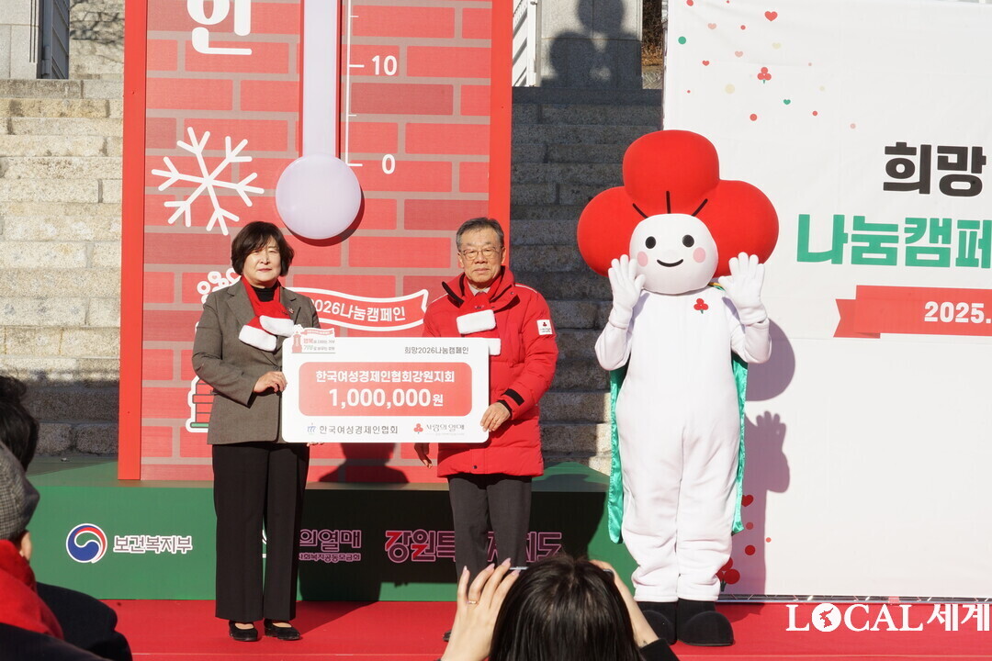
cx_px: 496
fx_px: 2397
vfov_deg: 15.7
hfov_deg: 23.4
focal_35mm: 87
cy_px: 330
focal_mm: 87
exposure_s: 1/250
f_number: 22
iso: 400
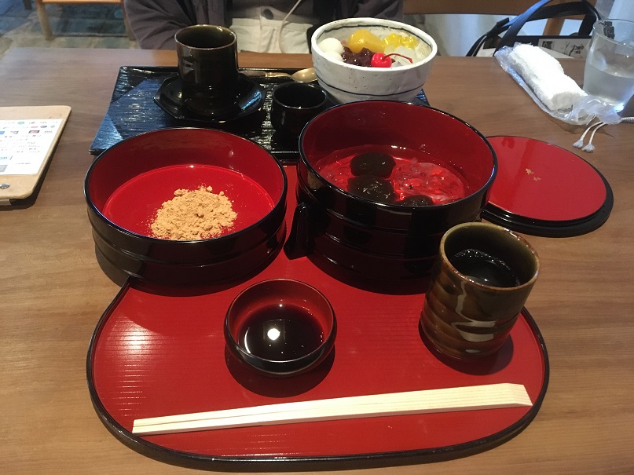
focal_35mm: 29
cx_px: 317
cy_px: 238
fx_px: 531
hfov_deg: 61.7
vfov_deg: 48.2
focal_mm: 4.15
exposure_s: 1/15
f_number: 2.2
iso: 320
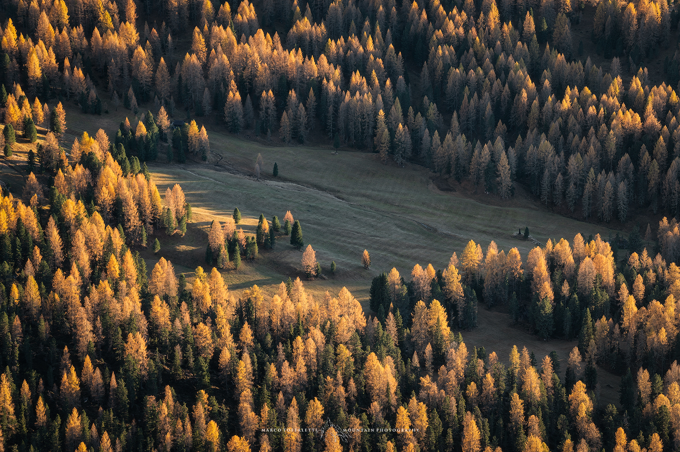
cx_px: 340
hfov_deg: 16.4
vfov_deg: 11.0
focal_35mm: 125
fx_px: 2359
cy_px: 226
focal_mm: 125
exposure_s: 1/10
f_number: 13
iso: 100
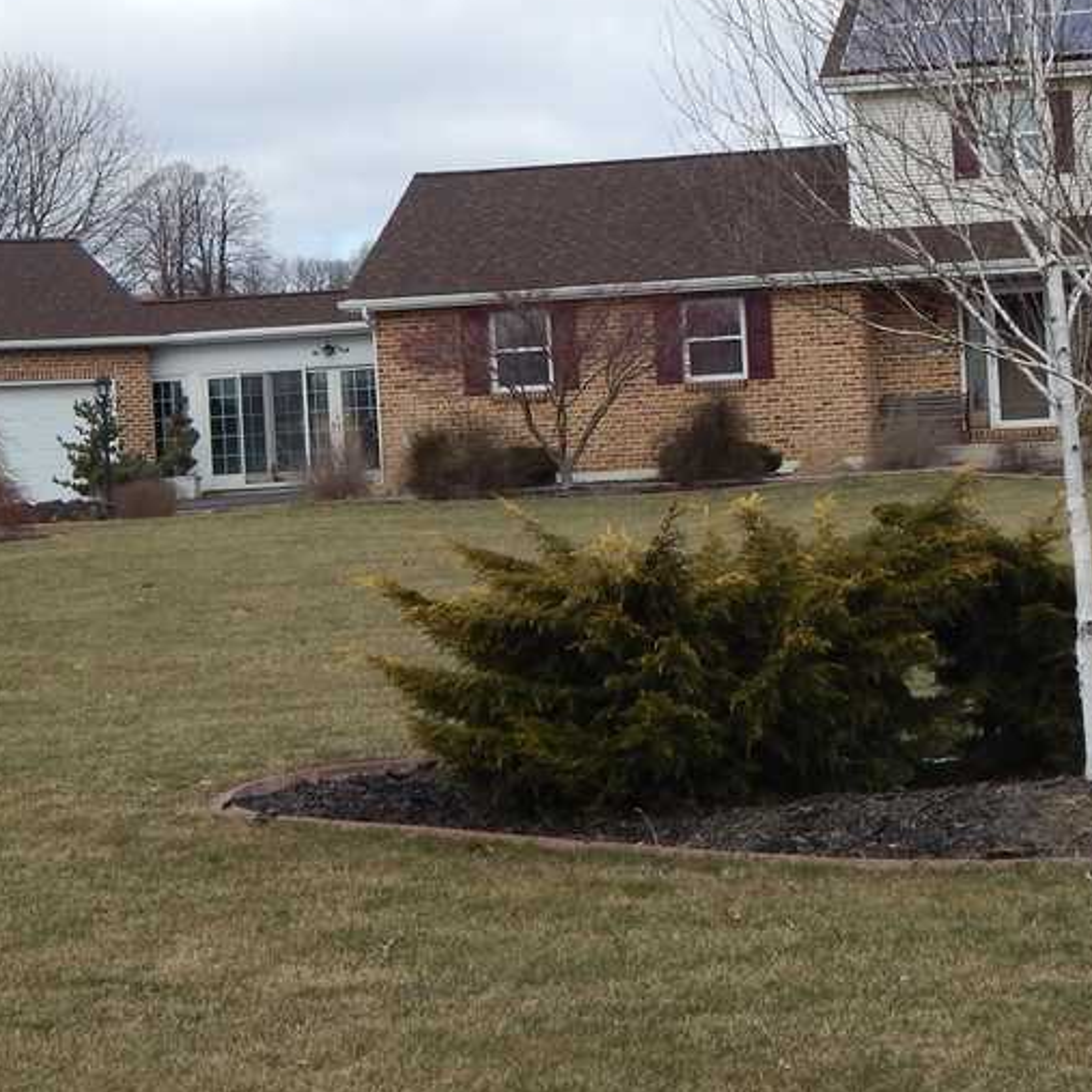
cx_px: 768
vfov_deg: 17.4
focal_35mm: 100
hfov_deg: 17.3
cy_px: 388
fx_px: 3569
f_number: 3.6
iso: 125
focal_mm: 7.7
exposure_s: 1/1000
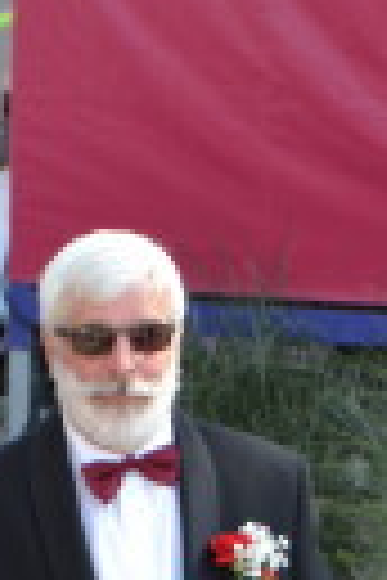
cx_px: -135
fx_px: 4692
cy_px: 769
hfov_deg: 4.7
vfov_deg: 7.0
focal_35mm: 291
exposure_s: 1/125
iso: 200
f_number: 5.6
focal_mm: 52
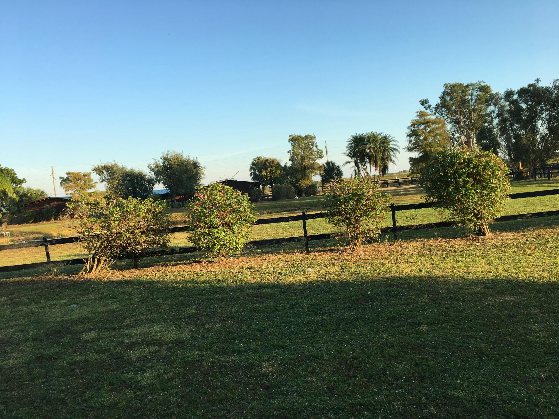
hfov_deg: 61.7
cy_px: 210
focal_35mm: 29
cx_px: 280
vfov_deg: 48.2
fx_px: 468
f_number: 2.2
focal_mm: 4.15
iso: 25
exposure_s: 1/458
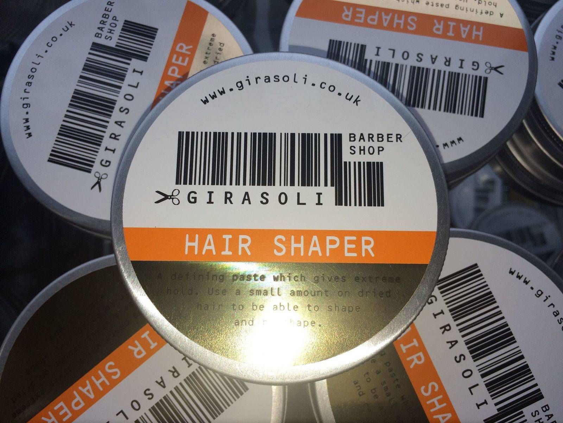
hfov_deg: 61.7
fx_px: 472
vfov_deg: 48.2
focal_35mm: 29
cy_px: 212
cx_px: 282
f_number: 2.2
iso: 32
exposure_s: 1/554
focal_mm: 4.15
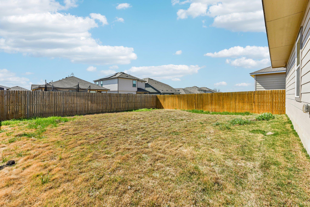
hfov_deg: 104.3
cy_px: 104
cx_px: 155
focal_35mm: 14
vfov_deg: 81.2
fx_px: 121
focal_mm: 14
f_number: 8
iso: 100
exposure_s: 1/500
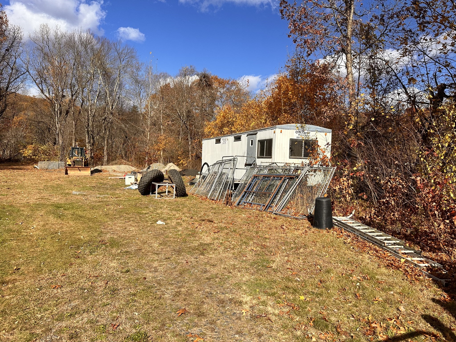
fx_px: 316
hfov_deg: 71.6
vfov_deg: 56.8
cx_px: 228
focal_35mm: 24
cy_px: 171
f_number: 1.78
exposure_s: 1/5000
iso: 80
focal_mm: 6.86
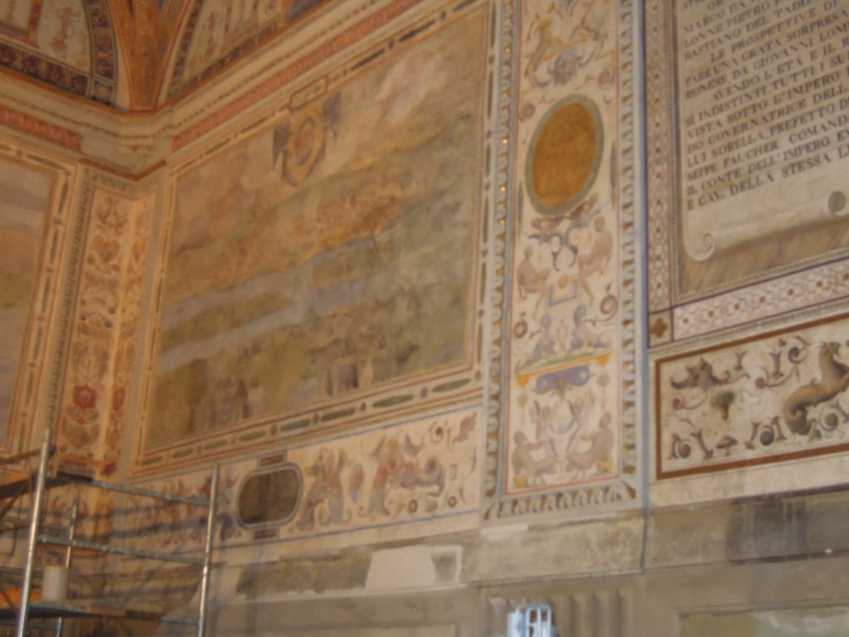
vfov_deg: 29.1
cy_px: 318
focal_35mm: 50
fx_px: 1226
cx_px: 424
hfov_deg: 38.2
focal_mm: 9
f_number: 3.7
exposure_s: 1/50
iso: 800
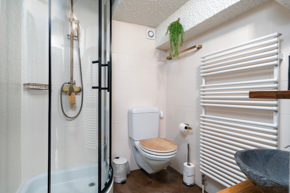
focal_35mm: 16
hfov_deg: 96.7
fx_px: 129
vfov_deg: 73.8
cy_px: 96
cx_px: 145
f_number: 8
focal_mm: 16
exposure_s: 1/125
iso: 400
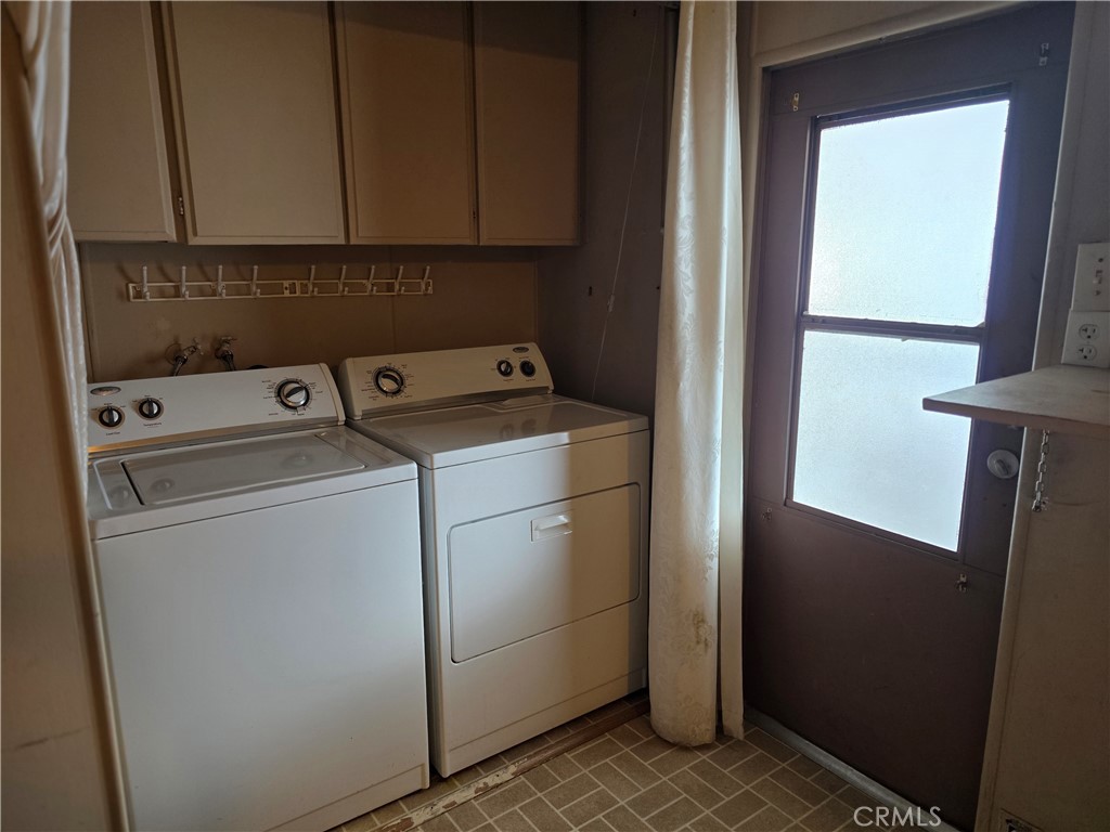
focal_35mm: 23
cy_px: 416
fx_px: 738
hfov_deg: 73.9
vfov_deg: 58.9
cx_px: 555
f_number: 1.7
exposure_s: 1/120
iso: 250
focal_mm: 6.3
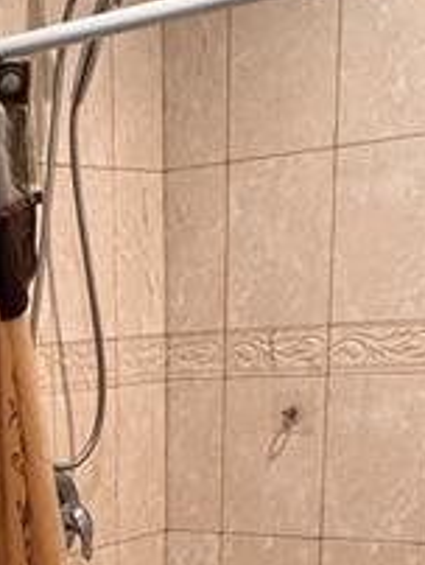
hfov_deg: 16.5
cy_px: 702
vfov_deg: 21.6
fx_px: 1356
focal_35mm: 83
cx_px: -185
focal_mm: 2.22
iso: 160
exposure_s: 1/60
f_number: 2.2
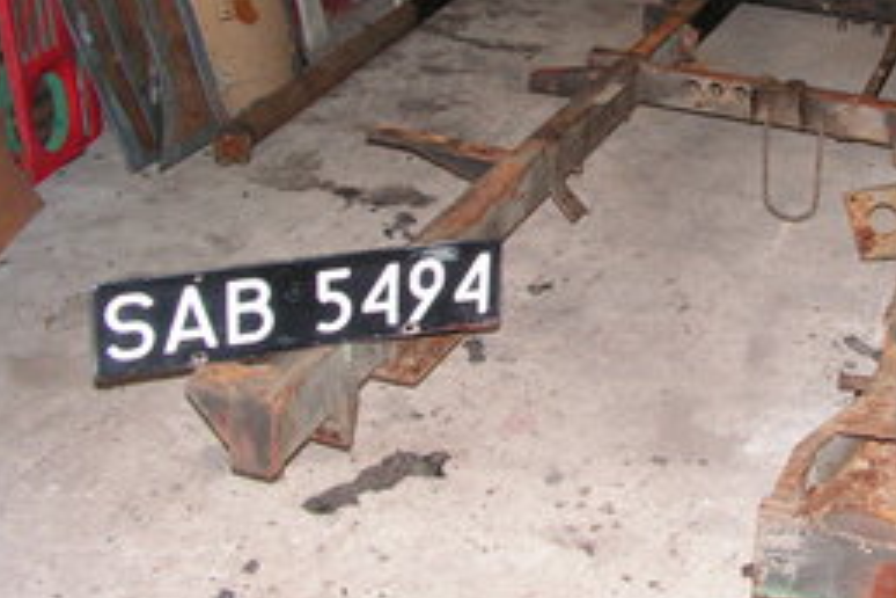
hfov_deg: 33.7
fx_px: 1443
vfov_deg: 23.2
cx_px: 681
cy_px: 184
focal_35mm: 58
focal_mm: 6
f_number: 3.2
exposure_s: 1/40
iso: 200
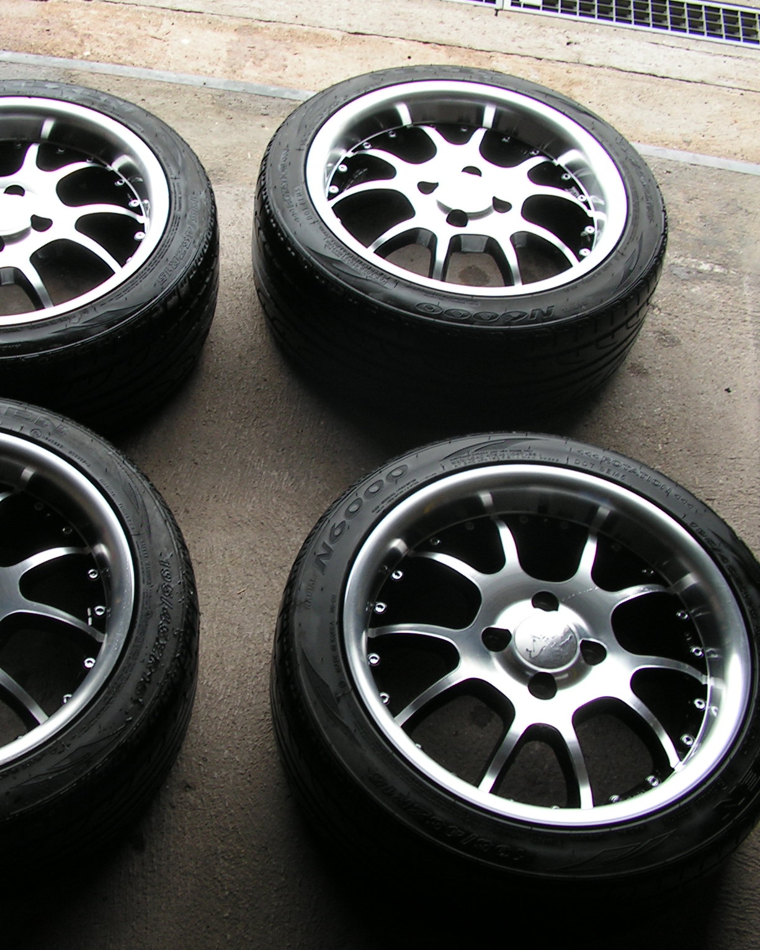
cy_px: 475
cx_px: 279
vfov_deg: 39.5
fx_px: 1321
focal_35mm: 47
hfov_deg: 31.9
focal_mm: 6
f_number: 3.2
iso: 64
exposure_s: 1/50
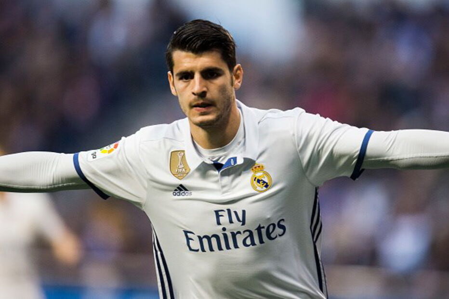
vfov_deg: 3.4
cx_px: 224
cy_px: 150
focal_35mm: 400
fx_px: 4988
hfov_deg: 5.2
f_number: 3.2
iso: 2500
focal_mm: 400
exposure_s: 1/1250
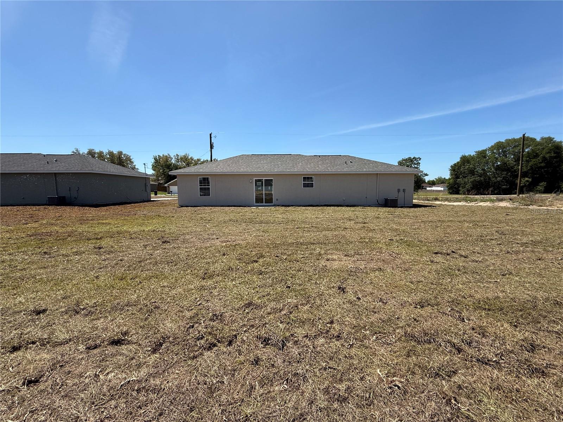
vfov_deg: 85.7
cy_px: 211
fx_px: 228
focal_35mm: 14
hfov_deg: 102.1
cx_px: 282
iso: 50
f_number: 2.2
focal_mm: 2.22
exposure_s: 1/1795
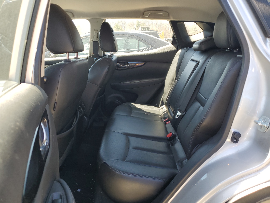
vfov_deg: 53.1
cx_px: 135
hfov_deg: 67.3
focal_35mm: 26
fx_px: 203
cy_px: 102
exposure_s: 1/286
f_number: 1.5
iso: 50
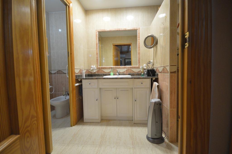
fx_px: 97
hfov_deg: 100.4
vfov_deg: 77.2
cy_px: 77
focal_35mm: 15
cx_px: 116
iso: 1400
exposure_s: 1/60
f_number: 4
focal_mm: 10
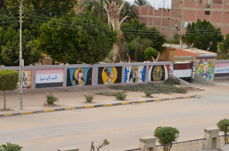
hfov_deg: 24.7
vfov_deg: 16.5
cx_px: 114
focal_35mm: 82
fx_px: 524
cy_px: 76
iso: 180
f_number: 11
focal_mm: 55
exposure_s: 1/125
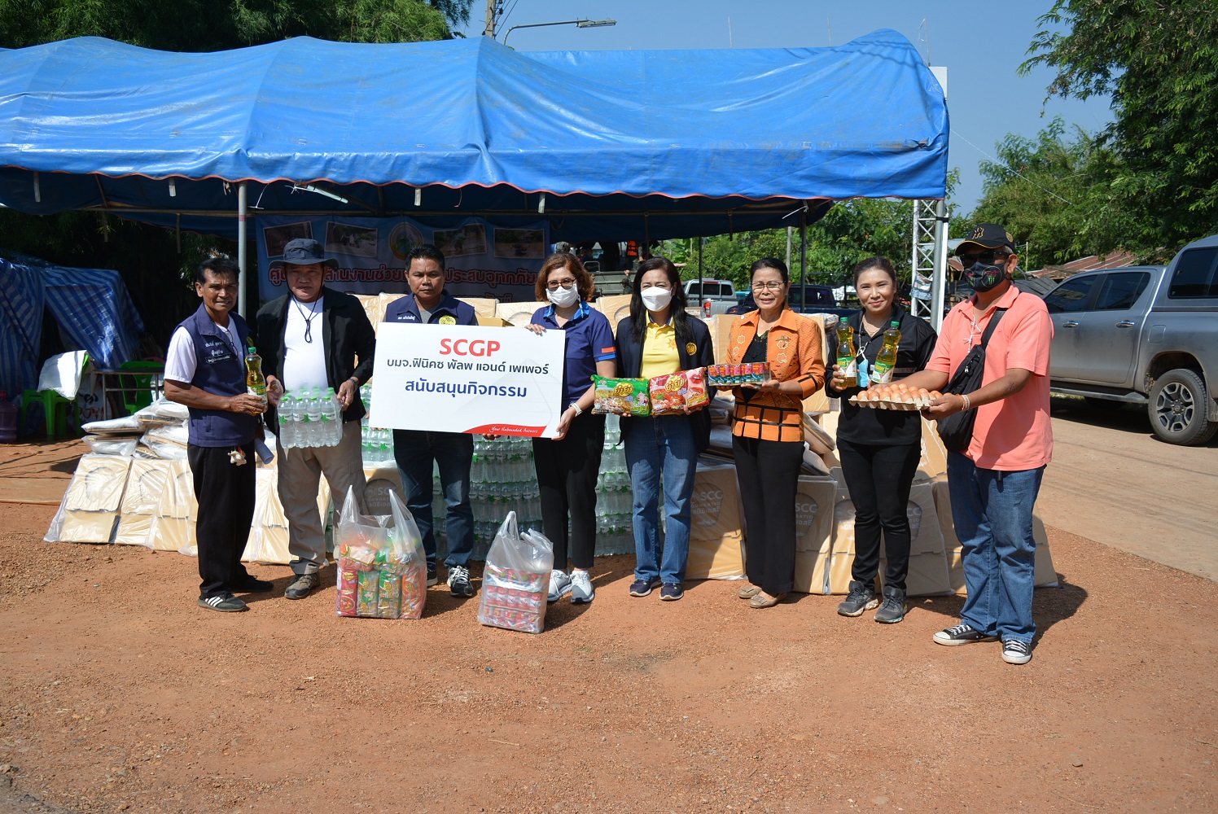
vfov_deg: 43.7
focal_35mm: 30
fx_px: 1016
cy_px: 407
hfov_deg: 61.9
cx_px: 609
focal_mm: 20
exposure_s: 1/1000
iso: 100
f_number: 4.5
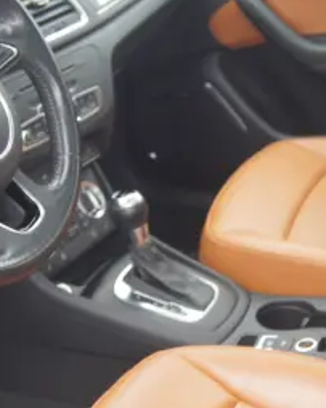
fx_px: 941
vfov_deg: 24.4
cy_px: 223
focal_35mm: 78
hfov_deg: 19.6
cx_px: 196
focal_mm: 22
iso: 160
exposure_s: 1/40
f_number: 4
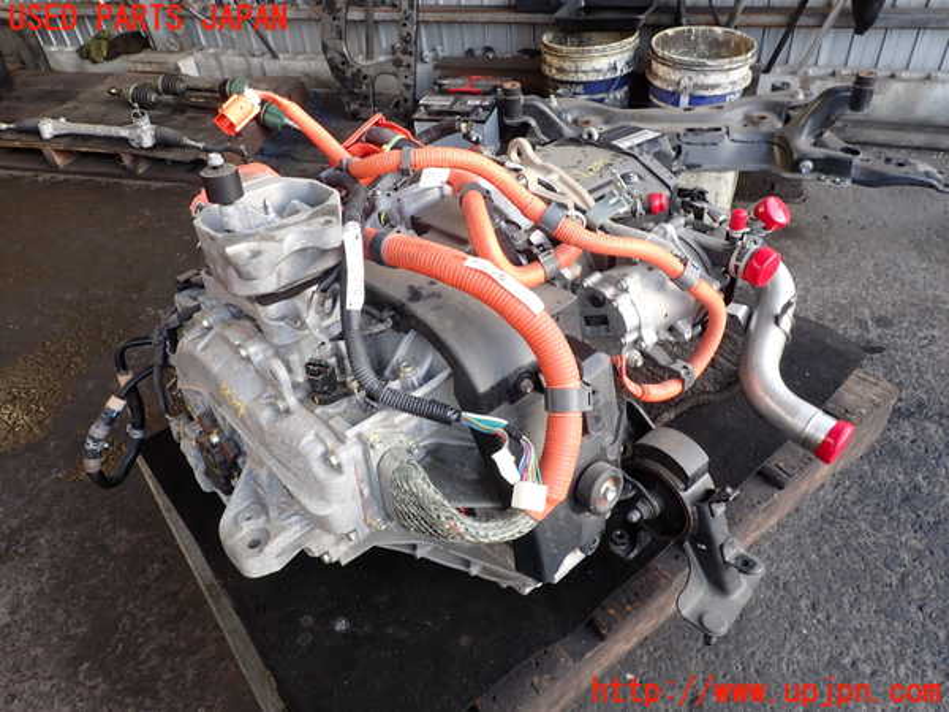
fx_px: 685
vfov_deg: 54.9
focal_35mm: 25
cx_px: 474
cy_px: 356
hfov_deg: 69.4
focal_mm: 4.5
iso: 100
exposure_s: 1/60
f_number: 2.8
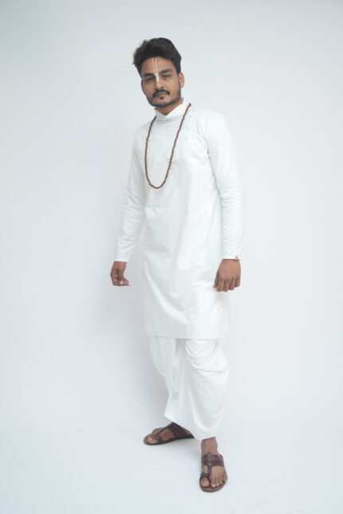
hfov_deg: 34.2
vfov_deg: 49.6
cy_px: 257
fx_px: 557
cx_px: 172
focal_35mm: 39
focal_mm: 39
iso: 1000
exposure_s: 1/100
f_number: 4
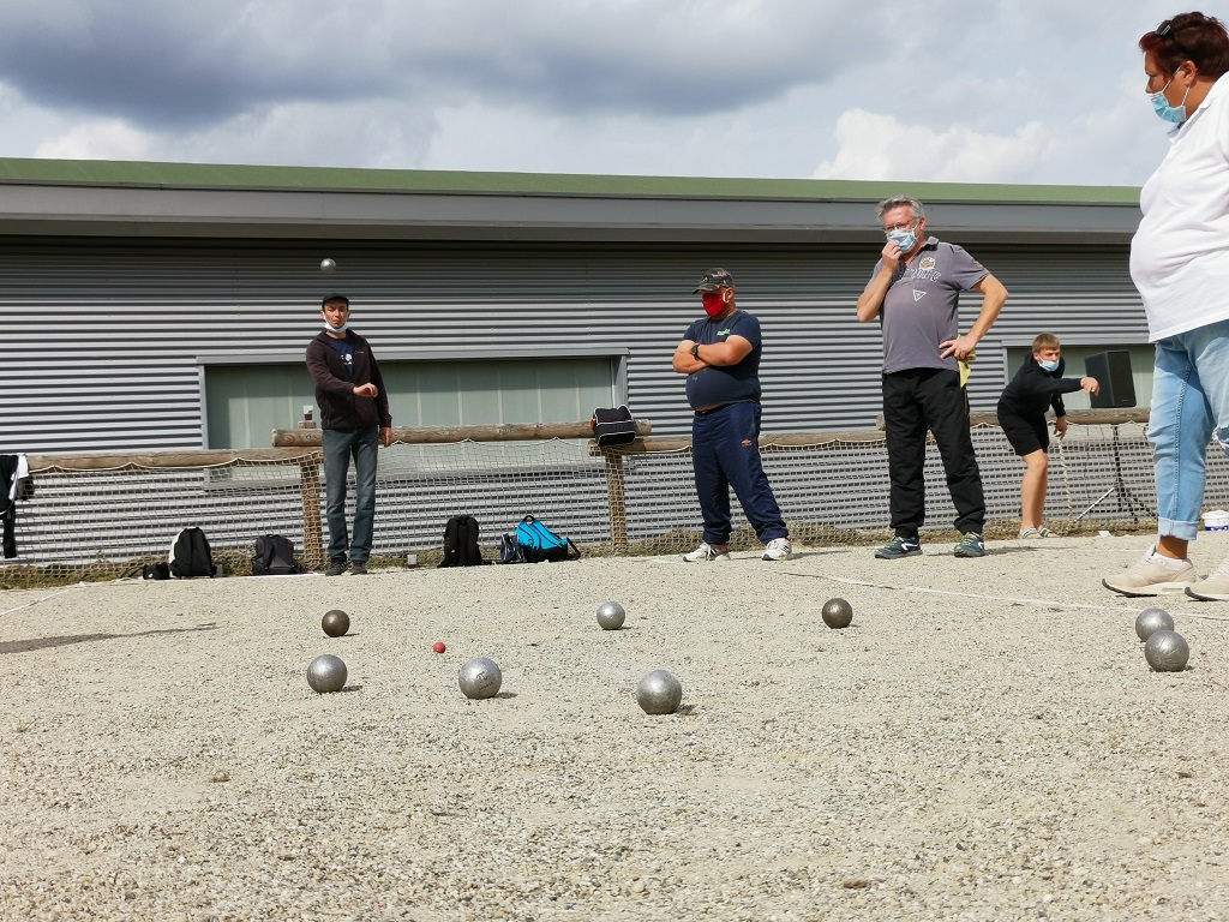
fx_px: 1633
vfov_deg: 31.5
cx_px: 614
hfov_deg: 41.2
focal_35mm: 46
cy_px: 461
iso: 50
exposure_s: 1/2907
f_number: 1.8
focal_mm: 5.58
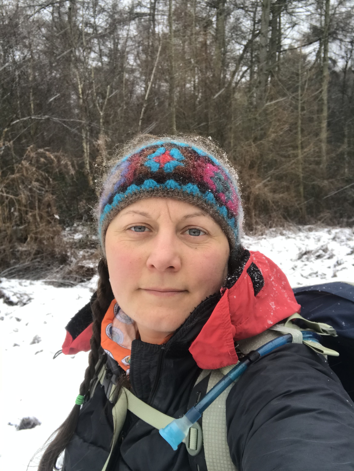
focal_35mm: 32
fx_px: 436
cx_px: 177
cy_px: 236
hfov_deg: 44.2
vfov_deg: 56.8
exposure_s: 1/111
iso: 25
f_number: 2.2
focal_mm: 2.87
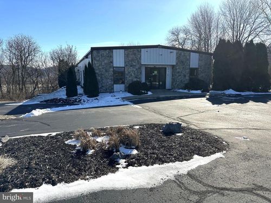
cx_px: 136
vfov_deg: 56.8
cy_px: 102
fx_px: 188
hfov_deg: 71.6
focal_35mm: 24
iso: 80
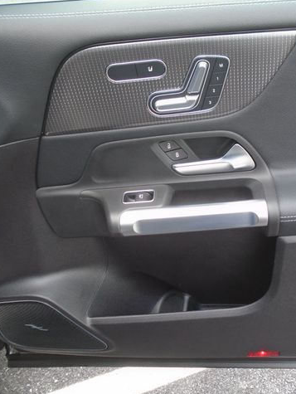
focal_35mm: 35
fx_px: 399
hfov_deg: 39.8
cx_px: 216
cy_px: 197
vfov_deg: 52.6
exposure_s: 1/40
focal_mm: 4.6
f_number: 3.2
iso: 100
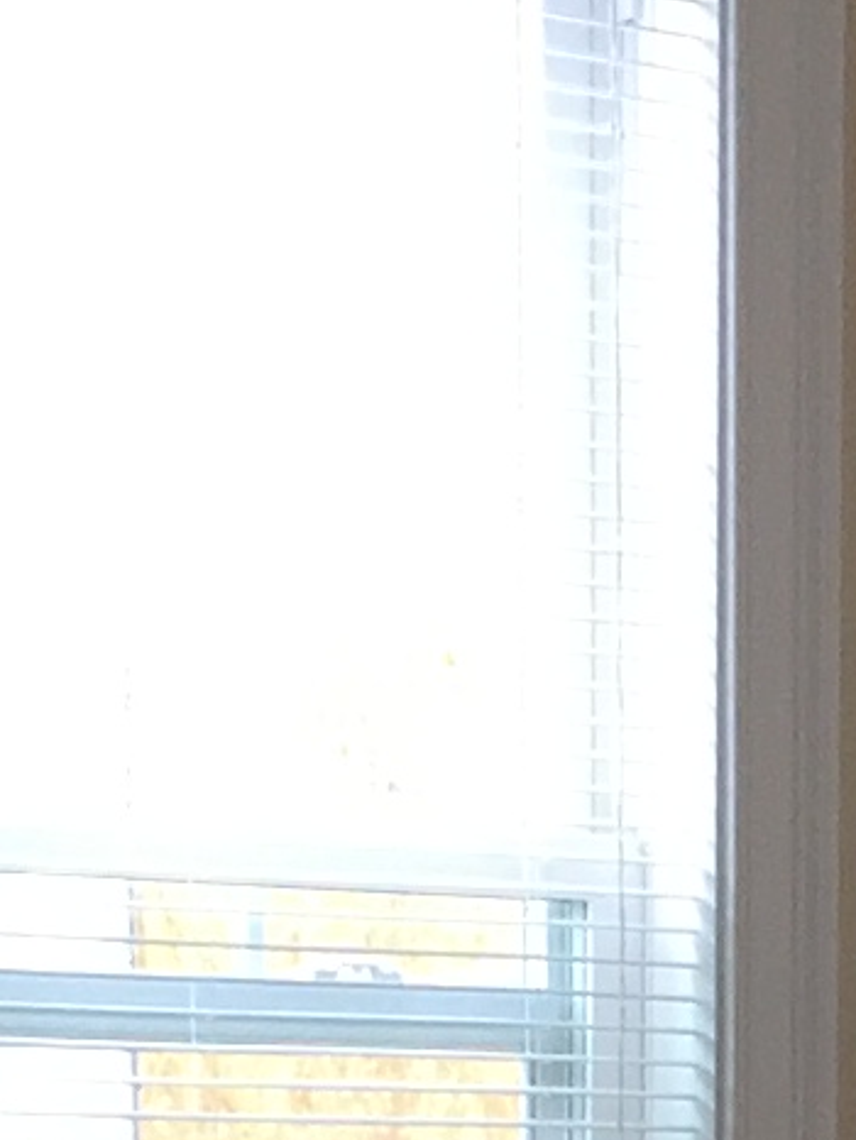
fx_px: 6687
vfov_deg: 8.8
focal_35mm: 203
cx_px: 1113
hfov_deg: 7.2
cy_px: 2762
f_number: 2.2
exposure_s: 1/120
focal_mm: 4.15
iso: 50
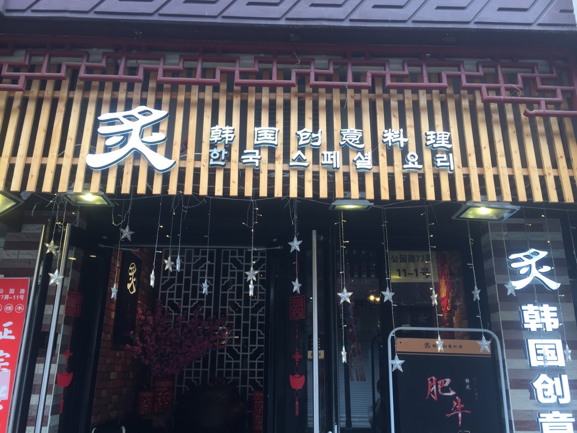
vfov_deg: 48.2
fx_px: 483
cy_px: 216
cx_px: 288
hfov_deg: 61.7
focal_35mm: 29
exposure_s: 1/126
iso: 32
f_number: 2.2
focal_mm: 4.15
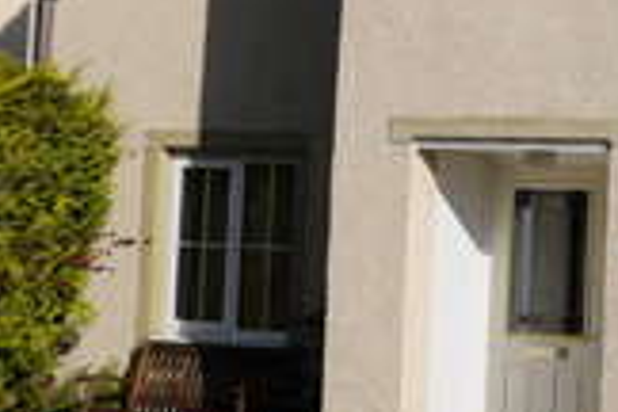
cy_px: -21
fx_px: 2283
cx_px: 713
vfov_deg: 10.2
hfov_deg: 15.0
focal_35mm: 133
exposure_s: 1/6400
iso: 200
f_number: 2.8
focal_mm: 24
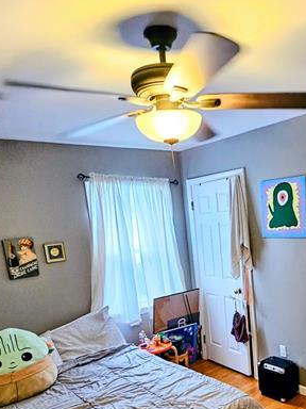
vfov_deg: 64.7
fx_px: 306
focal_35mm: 26
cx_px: 232
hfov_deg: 50.7
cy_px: 288
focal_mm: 2.2
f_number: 2.2
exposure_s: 1/40
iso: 320
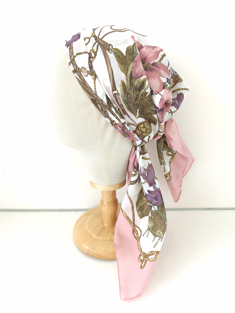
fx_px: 208
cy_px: 156
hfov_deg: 58.9
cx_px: 118
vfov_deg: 73.9
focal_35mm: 23
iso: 200
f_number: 1.65
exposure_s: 1/80
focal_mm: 6.14
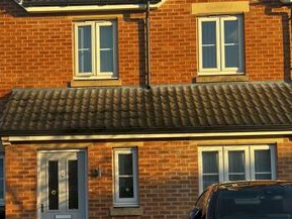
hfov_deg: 30.6
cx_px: 105
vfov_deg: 23.2
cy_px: 149
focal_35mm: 63
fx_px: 532
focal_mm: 5.7
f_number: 1.5
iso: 50
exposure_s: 1/1009
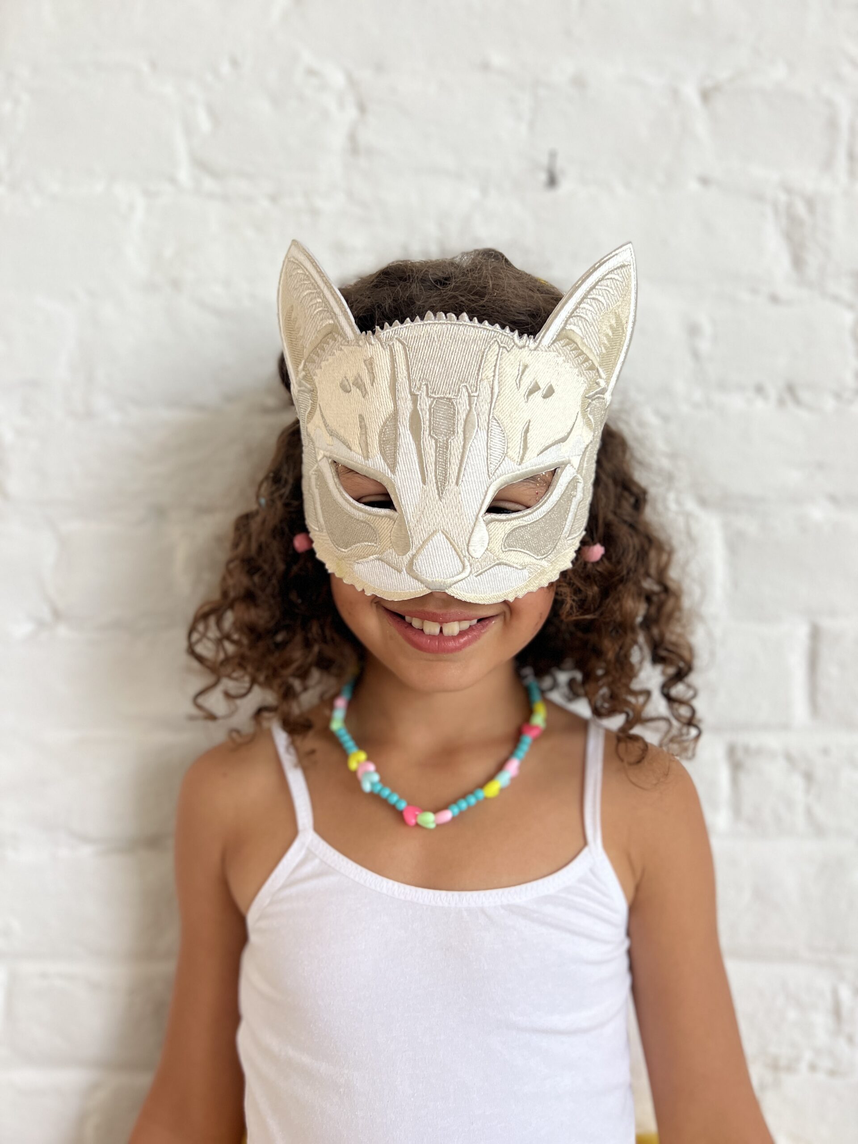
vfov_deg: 67.3
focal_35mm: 26
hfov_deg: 53.1
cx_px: 429
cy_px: 572
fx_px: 859
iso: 125
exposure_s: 1/100
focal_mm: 5.7
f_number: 1.5
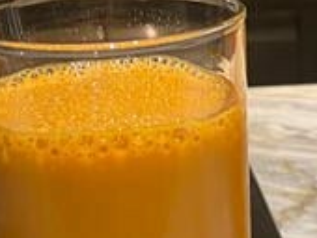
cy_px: 17
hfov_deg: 16.1
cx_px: 200
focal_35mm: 122
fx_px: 1119
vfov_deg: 12.1
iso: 100
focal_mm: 4.25
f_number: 1.8
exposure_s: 1/60
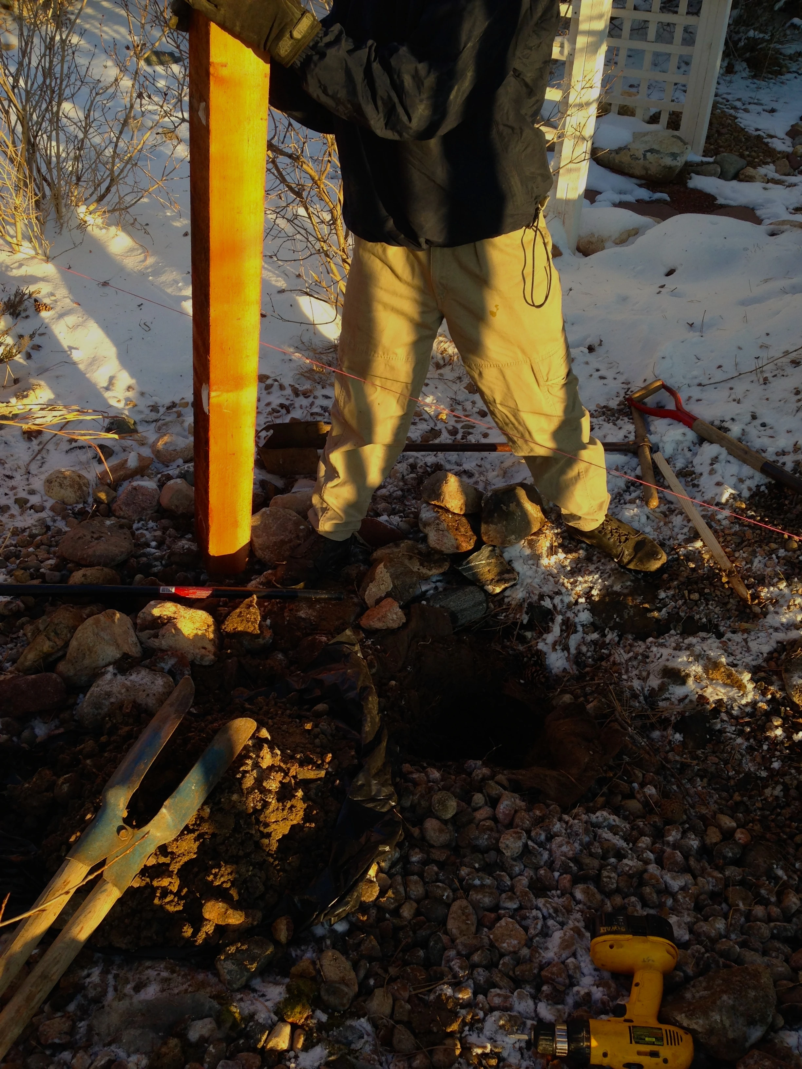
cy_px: 534
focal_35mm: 33
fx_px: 1019
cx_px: 401
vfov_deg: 55.4
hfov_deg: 42.9
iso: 50
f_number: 2.4
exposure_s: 1/252
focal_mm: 4.12
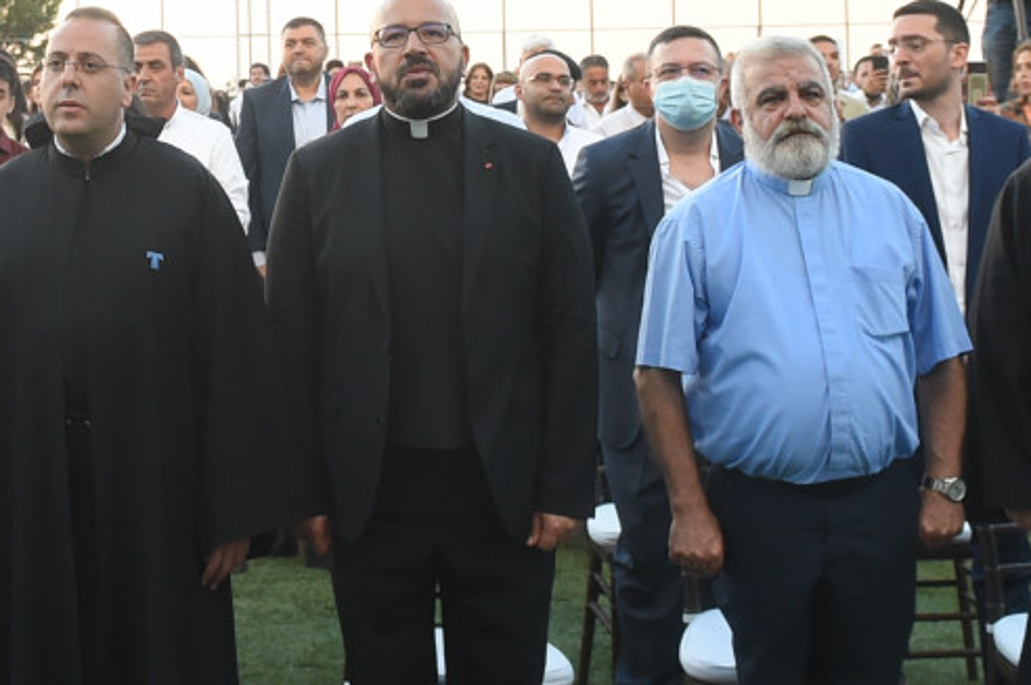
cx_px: 142
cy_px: -62
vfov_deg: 16.9
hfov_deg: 25.4
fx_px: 2232
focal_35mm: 78
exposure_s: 1/125
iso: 2000
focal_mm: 24
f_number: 5.6
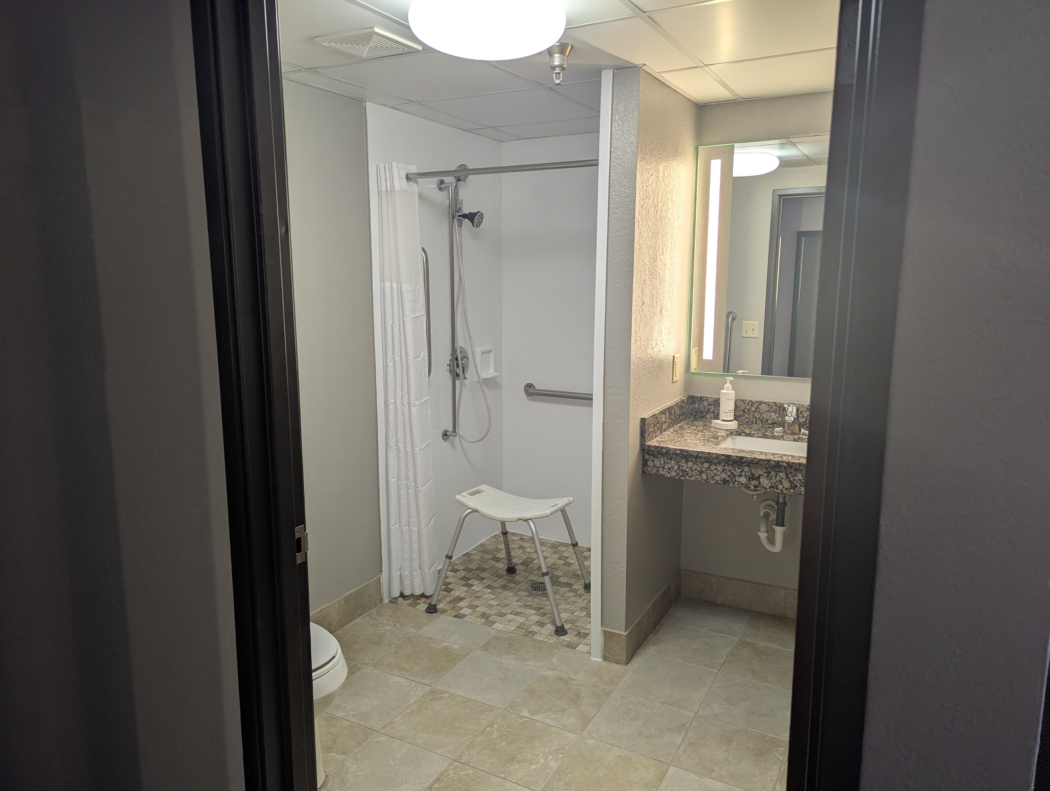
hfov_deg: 71.5
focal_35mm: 24
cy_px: 396
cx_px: 525
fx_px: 729
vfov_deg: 56.9
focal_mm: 6.81
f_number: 1.85
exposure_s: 1/30
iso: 53
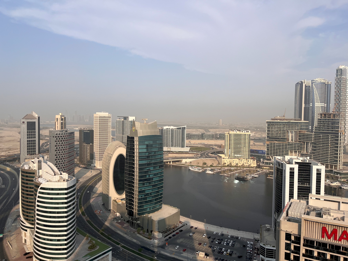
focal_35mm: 26
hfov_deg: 67.3
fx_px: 261
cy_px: 130
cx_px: 174
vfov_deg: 53.1
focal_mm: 5.1
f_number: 1.6
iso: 50
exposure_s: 1/5076
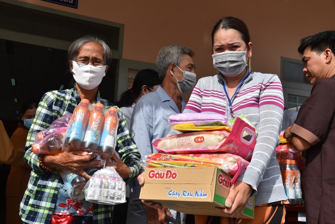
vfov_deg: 35.1
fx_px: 354
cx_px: 168
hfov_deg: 50.7
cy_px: 112
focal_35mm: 38
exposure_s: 1/400
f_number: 10
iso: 200
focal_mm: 38
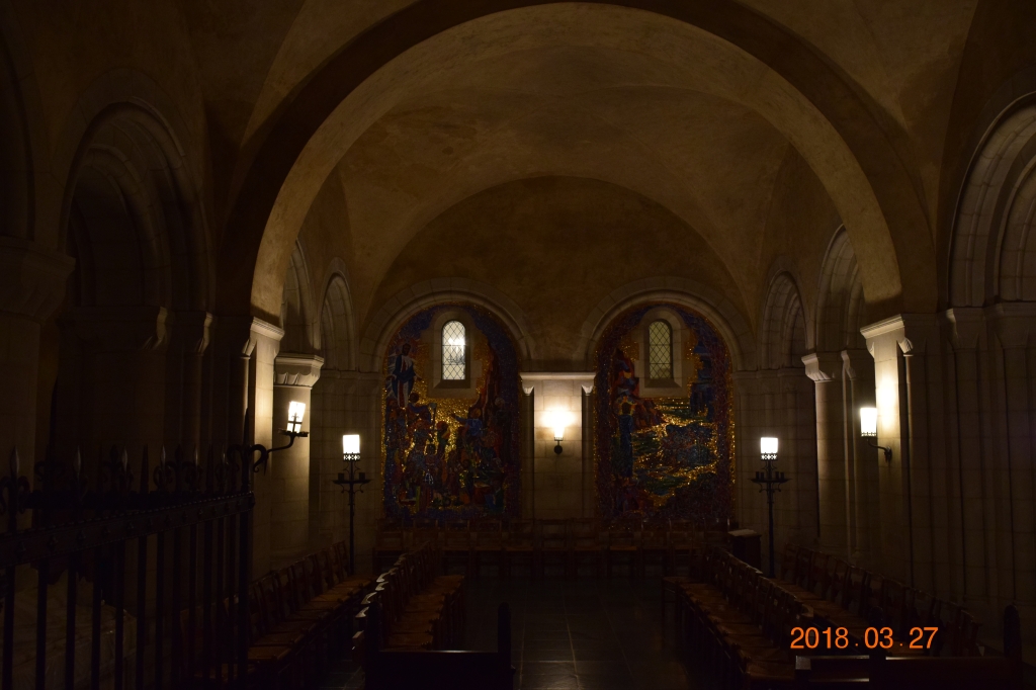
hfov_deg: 57.2
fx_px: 949
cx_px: 518
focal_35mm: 33
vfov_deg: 39.9
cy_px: 345
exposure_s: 1/60
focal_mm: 22
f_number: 5.6
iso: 1600
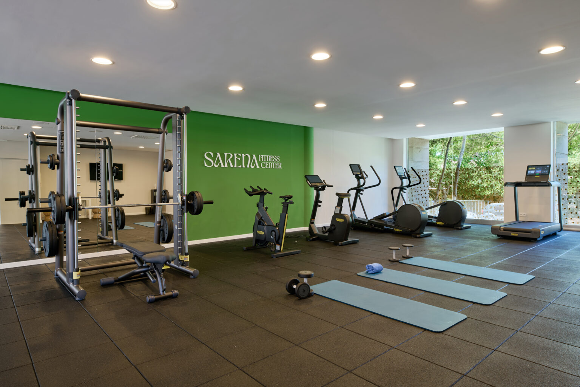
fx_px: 354
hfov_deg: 78.6
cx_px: 290
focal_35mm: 22
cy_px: 194
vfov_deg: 57.2
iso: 64
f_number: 8
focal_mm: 22
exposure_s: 1
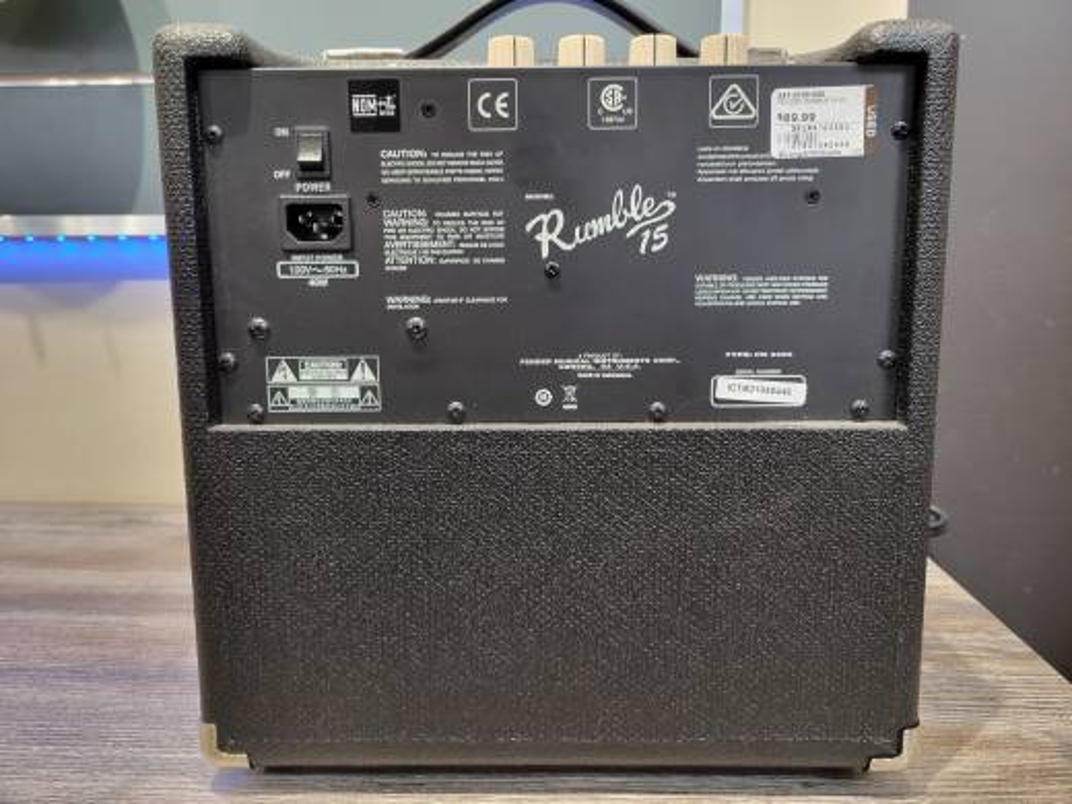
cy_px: 402
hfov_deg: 67.3
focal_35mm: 26
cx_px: 536
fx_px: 805
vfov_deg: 53.1
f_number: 1.8
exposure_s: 1/40
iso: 200
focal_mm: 5.4
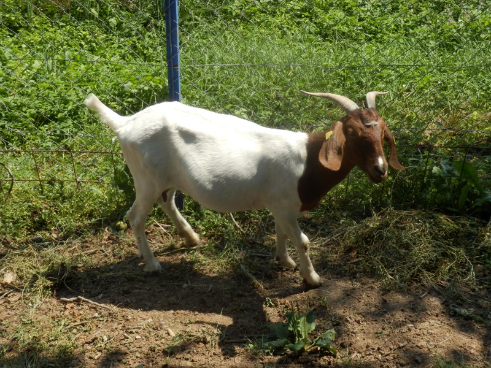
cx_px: 246
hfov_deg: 28.2
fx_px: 979
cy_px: 184
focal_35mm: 69
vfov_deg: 21.3
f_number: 4.8
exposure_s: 1/320
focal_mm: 12.3
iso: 80
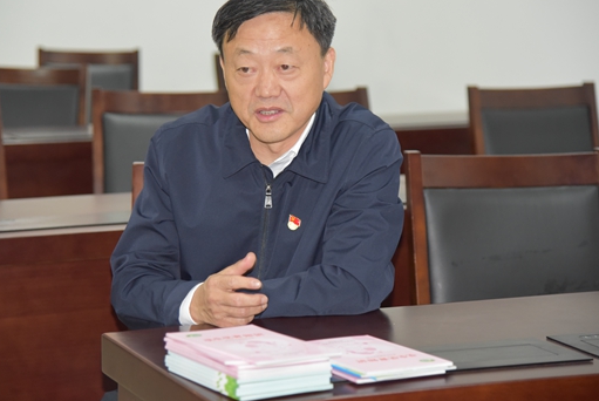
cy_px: 173
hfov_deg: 18.9
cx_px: 287
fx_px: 1799
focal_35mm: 108
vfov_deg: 12.7
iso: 3200
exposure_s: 1/60
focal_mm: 92
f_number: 4
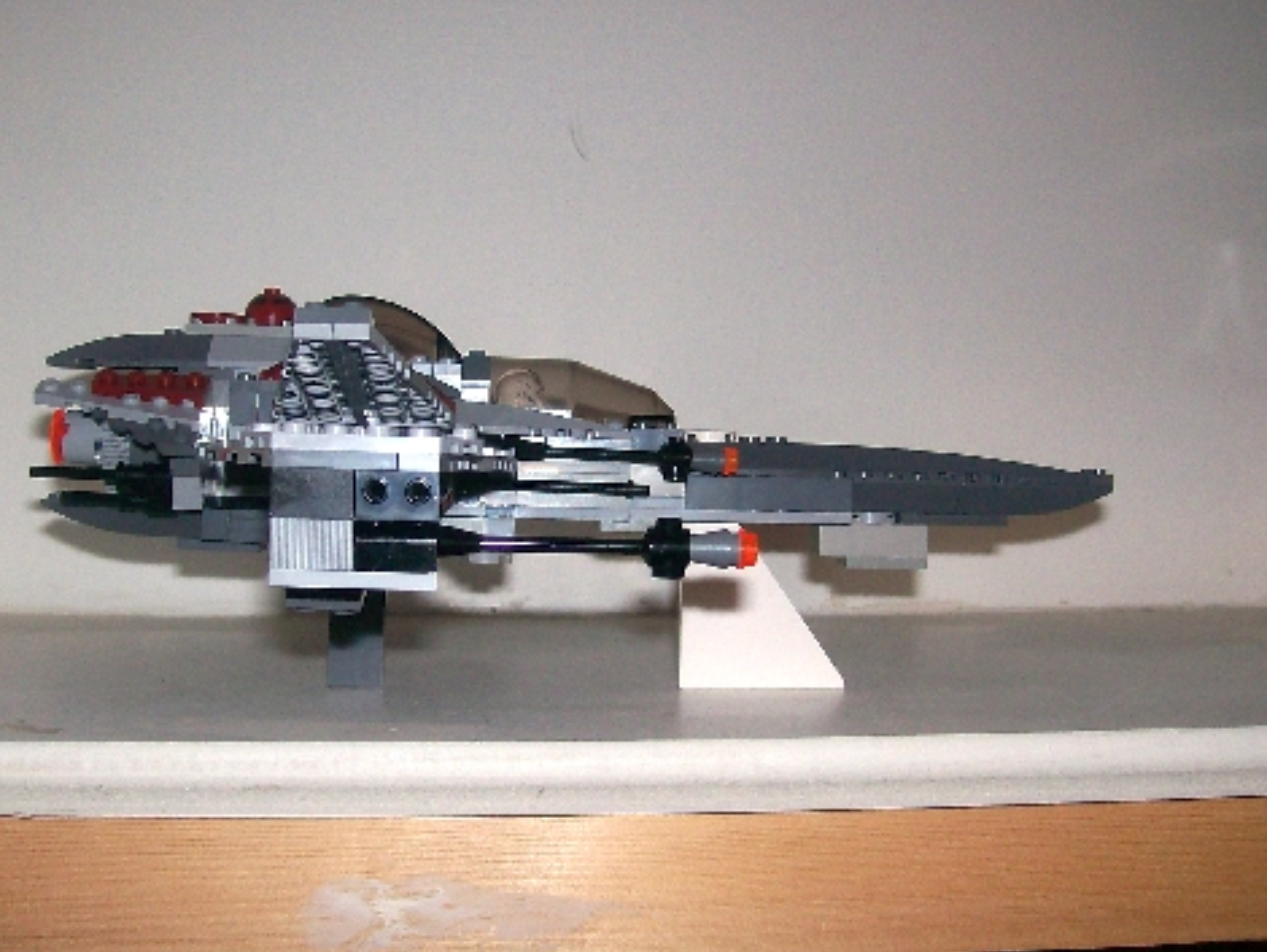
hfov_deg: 38.8
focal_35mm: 49
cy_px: 437
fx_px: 1794
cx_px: 561
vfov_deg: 29.7
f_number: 2.7
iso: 80
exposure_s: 1/64
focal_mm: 6
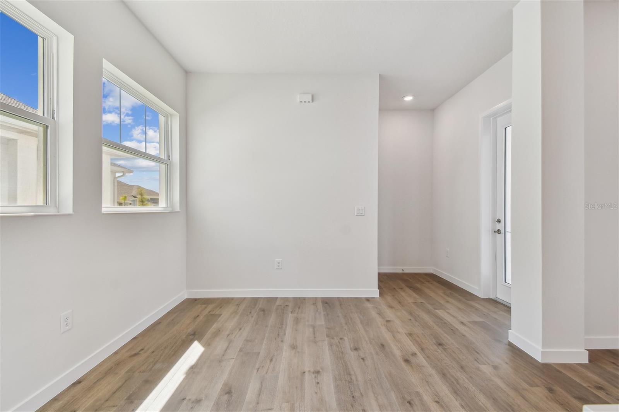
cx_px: 310
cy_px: 206
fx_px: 258
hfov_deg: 100.4
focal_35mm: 15
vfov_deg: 77.3
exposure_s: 1/125
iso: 100
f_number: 7.1
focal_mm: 10
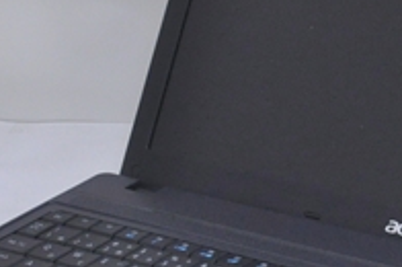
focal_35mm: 246
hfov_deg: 8.4
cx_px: 347
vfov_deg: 5.6
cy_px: 174
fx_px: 2742
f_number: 8
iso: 1600
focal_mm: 48
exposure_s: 1/80
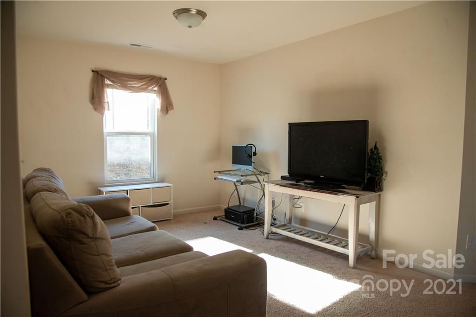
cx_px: 238
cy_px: 158
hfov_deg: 73.7
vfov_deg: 53.1
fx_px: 317
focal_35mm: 24
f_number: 5.6
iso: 1000
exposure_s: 1/100
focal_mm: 24
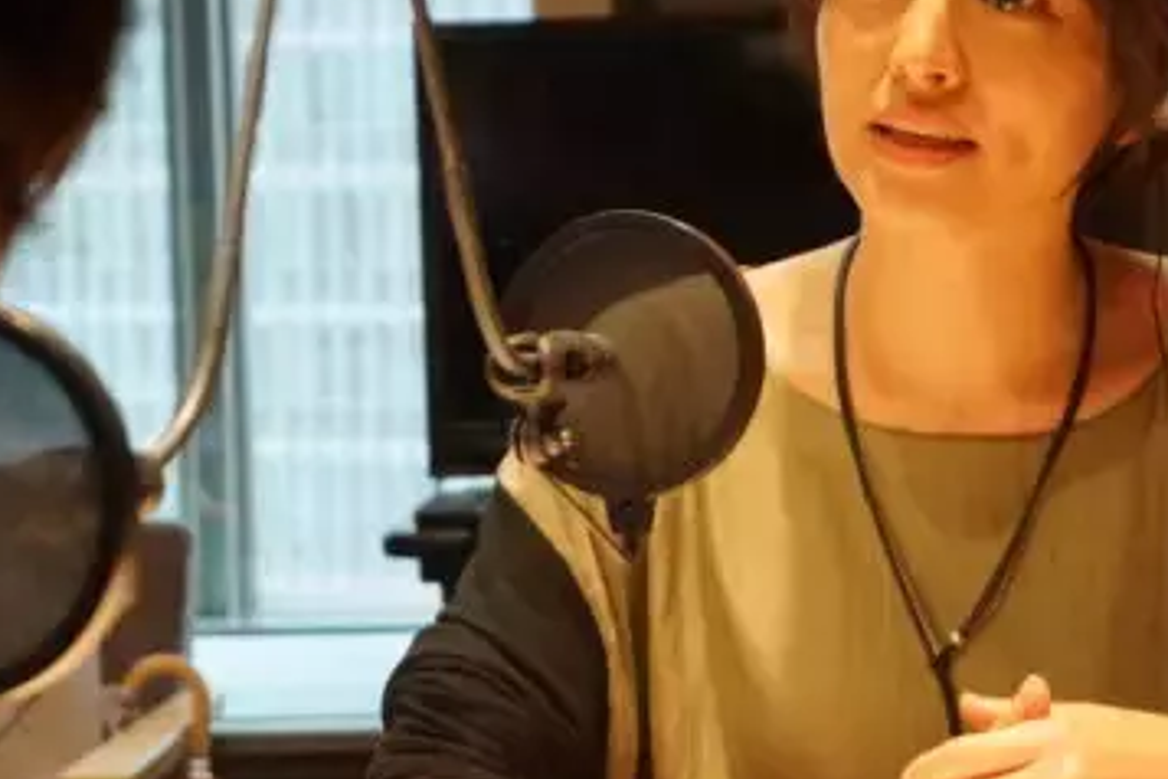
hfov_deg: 14.8
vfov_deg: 9.9
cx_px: 906
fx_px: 4477
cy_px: 301
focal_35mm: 138
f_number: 5.6
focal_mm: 55
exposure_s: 1/160
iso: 3200
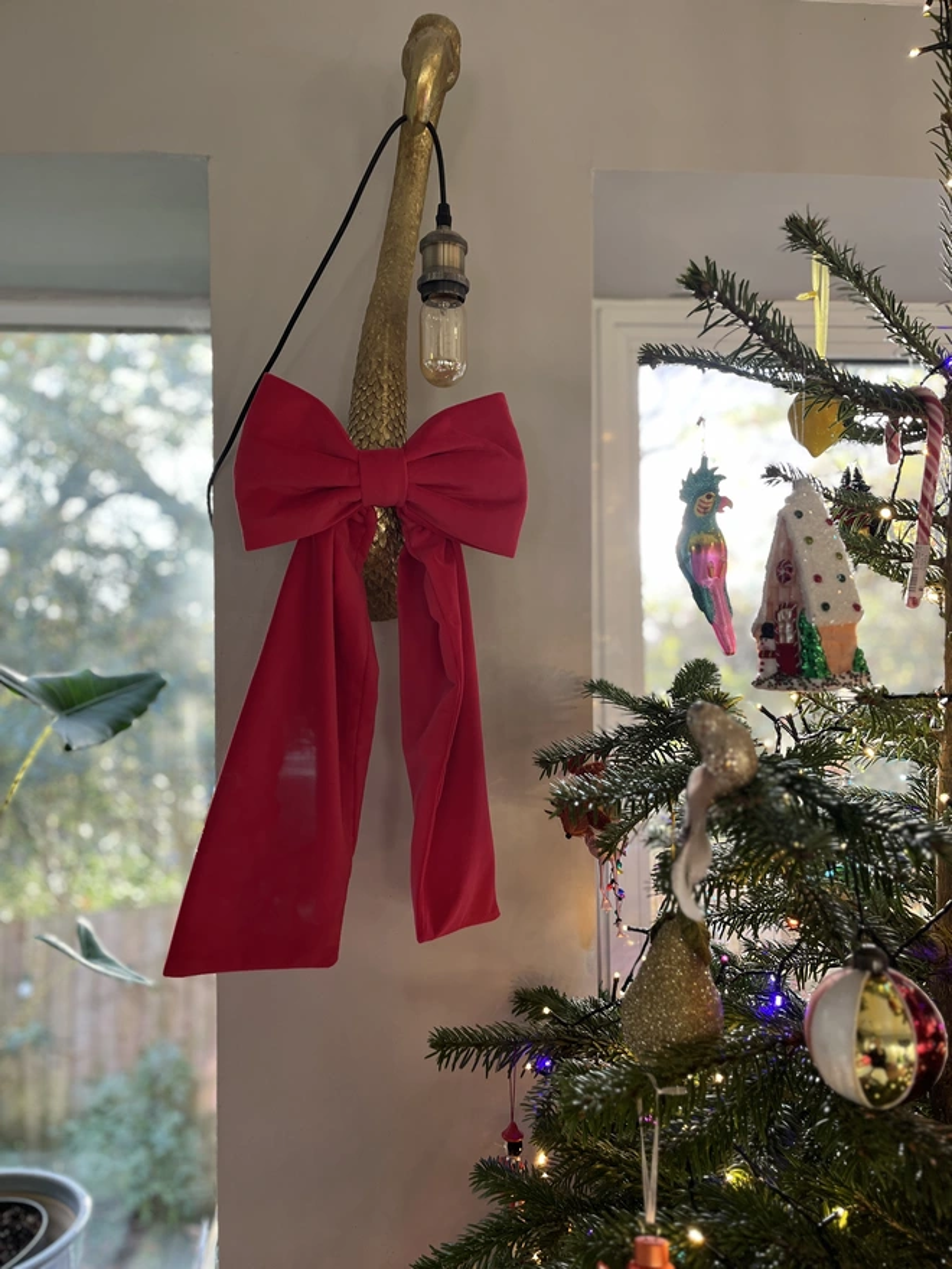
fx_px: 953
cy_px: 634
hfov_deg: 53.1
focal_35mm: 26
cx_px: 476
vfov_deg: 67.3
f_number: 1.6
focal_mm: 5.1
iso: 125
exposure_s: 1/71
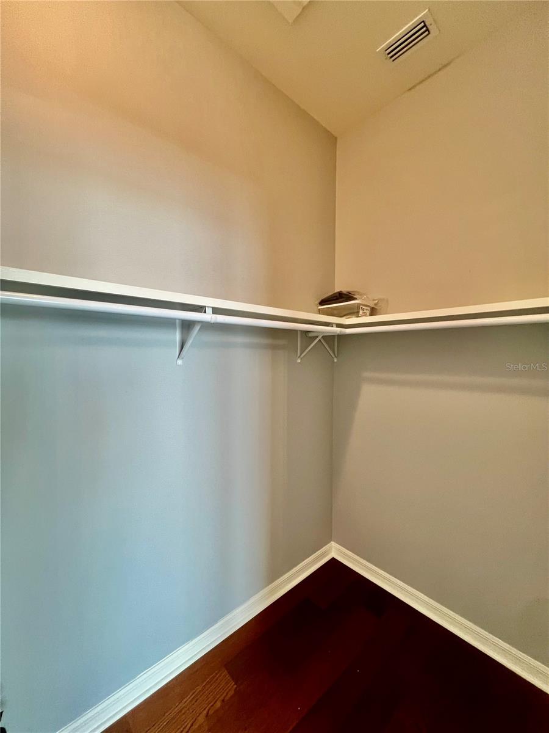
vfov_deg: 106.2
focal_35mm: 13
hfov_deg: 89.9
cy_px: 366
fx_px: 275
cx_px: 274
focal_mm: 1.57
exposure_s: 1/60
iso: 320
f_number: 1.8
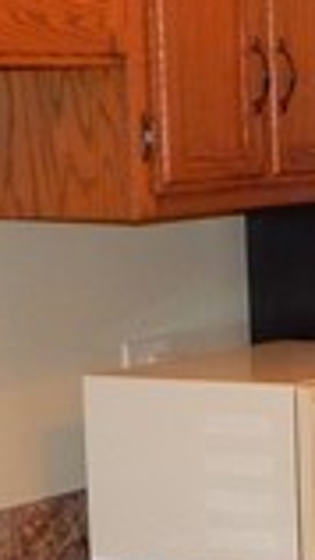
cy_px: 376
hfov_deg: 7.5
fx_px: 2299
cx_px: 658
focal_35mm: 155
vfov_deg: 13.8
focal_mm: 4
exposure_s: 1/30
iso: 200
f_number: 3
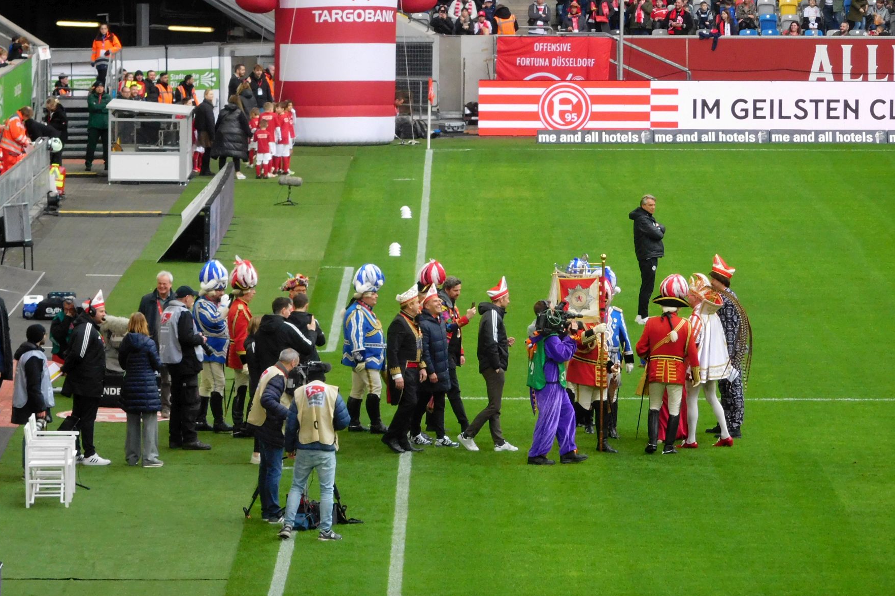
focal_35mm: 236
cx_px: 476
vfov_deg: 5.8
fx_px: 5866
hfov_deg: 8.7
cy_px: 261
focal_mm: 35.7
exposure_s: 1/200
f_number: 5.4
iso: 400
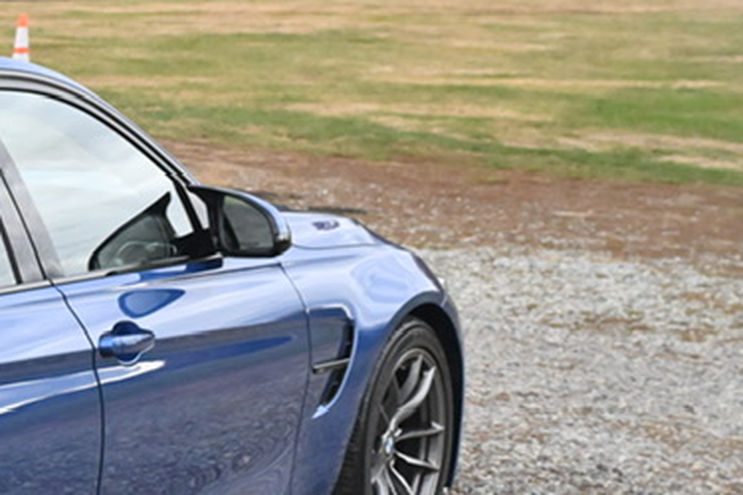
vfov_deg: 9.8
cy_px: 399
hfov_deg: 13.5
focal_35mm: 140
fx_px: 2889
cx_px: -479
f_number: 6.3
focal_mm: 41
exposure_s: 1/500
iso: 4000
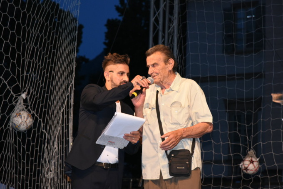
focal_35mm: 120
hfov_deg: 17.1
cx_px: 142
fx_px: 944
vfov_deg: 11.4
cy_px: 94
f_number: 7.1
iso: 4000
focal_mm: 120
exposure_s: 1/200
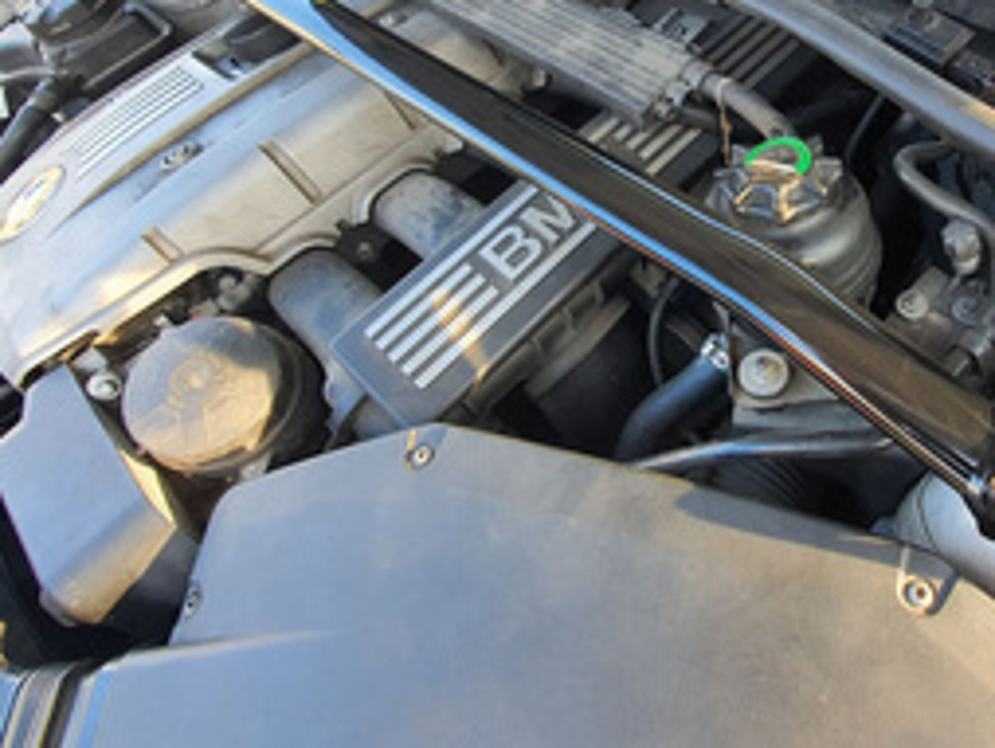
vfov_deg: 57.8
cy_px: 258
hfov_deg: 71.1
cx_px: 686
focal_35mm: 23
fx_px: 662
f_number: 2.2
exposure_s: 1/50
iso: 80
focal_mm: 1.8
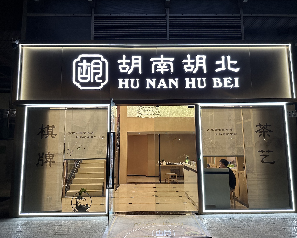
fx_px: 229
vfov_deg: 54.9
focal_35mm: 26
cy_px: 118
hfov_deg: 66.0
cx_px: 152
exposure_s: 1/100
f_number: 1.78
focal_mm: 6.86
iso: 200
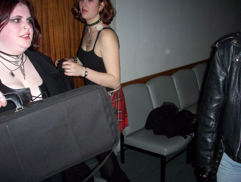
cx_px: 120
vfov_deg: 36.9
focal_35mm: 39
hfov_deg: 47.8
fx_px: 272
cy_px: 91
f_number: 4.5
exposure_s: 1/30
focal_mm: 6
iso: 140
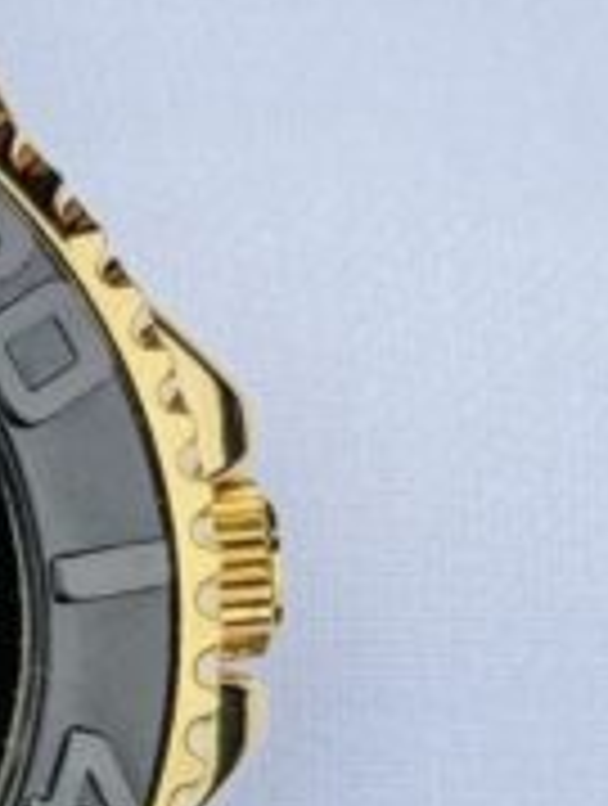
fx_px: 4994
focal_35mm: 214
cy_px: 829
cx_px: -468
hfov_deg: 6.8
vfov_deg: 9.2
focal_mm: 6.76
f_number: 1.78
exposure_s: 1/1597
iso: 64
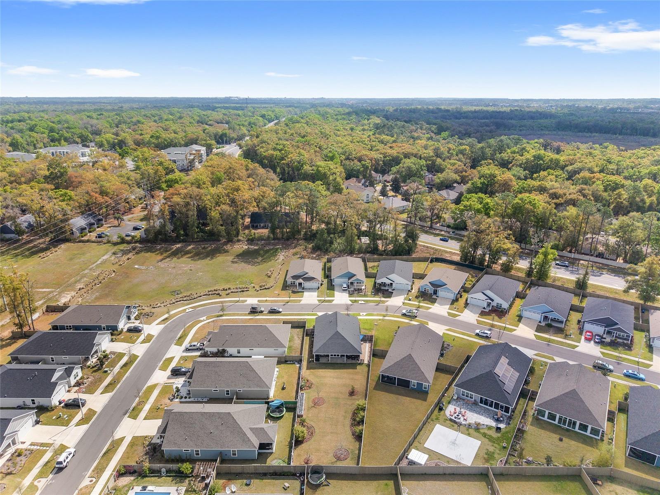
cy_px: 248
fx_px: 458
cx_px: 330
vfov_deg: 56.8
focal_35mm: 24
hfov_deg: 71.6
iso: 310
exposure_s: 1/6000
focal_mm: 8.67
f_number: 1.8
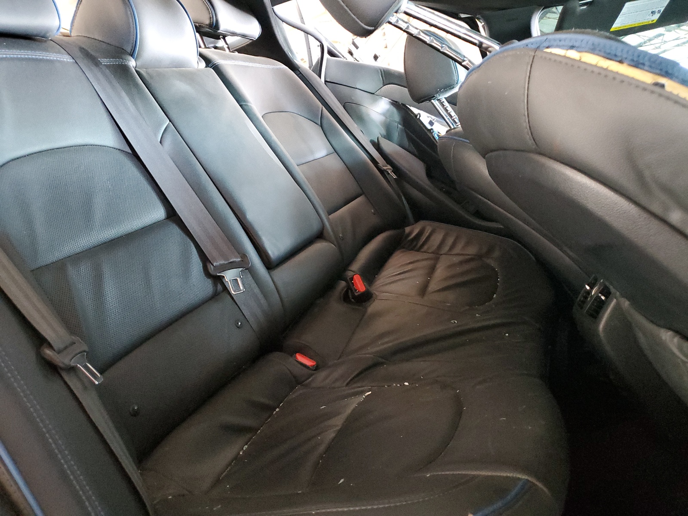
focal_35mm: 26
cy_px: 258
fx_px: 517
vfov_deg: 53.1
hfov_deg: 67.3
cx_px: 344
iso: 663
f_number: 1.5
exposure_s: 1/15
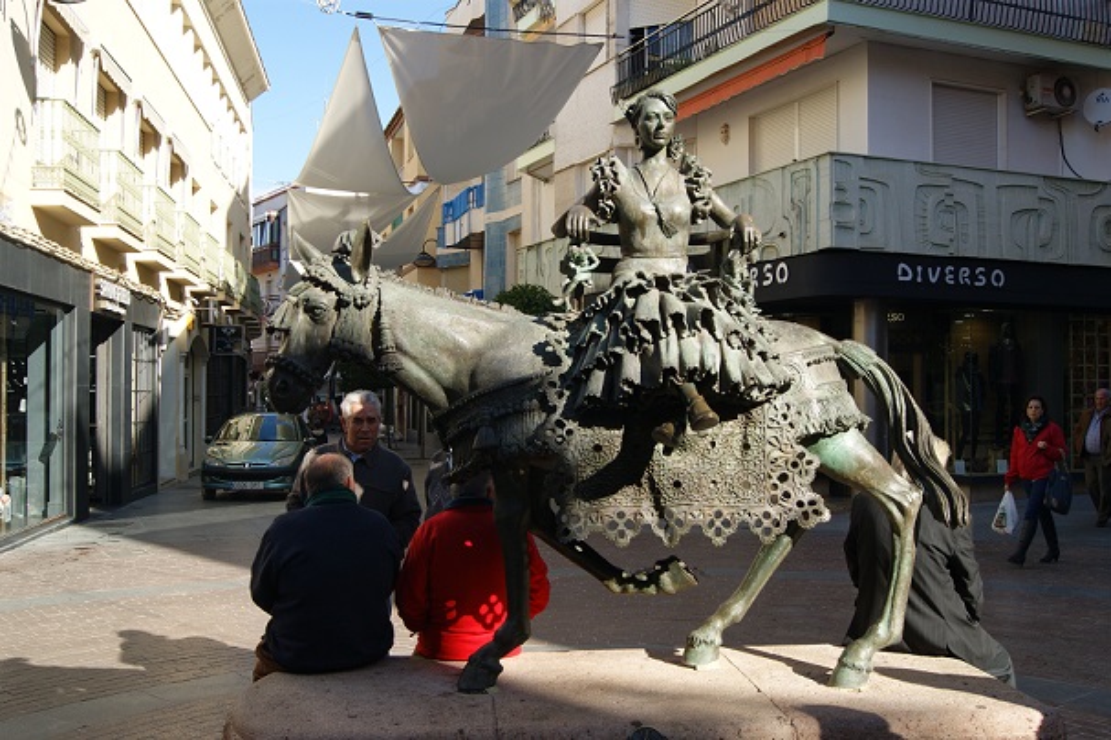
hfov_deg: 53.2
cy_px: 370
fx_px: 1110
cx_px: 556
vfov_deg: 36.8
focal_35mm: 36
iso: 100
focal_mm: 24
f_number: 9
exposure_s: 1/80
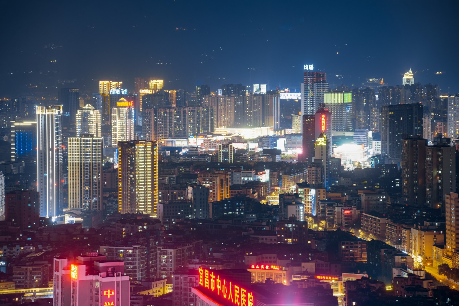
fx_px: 1721
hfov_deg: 15.2
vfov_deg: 10.2
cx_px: 230
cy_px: 153
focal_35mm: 135
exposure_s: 13
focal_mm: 135
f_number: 8
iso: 100
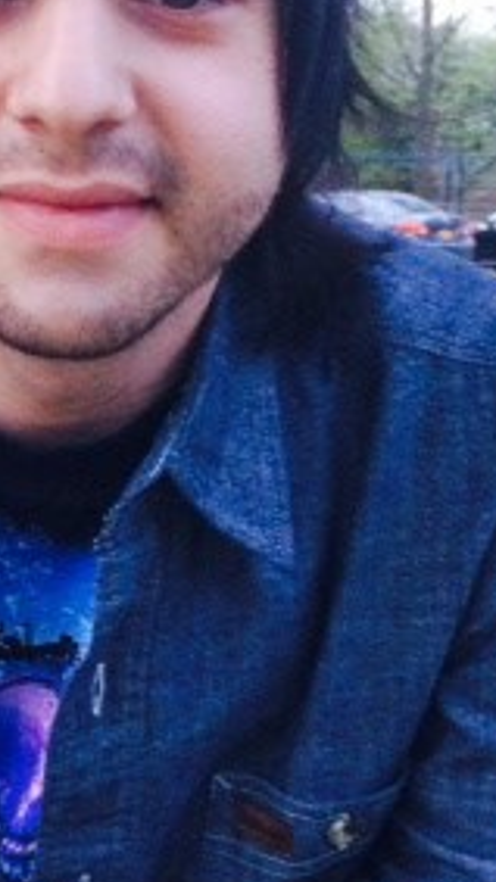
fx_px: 1732
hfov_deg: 15.8
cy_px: 430
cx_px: -56
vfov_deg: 28.6
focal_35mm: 74
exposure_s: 1/24
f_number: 2.2
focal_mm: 4.12
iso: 320
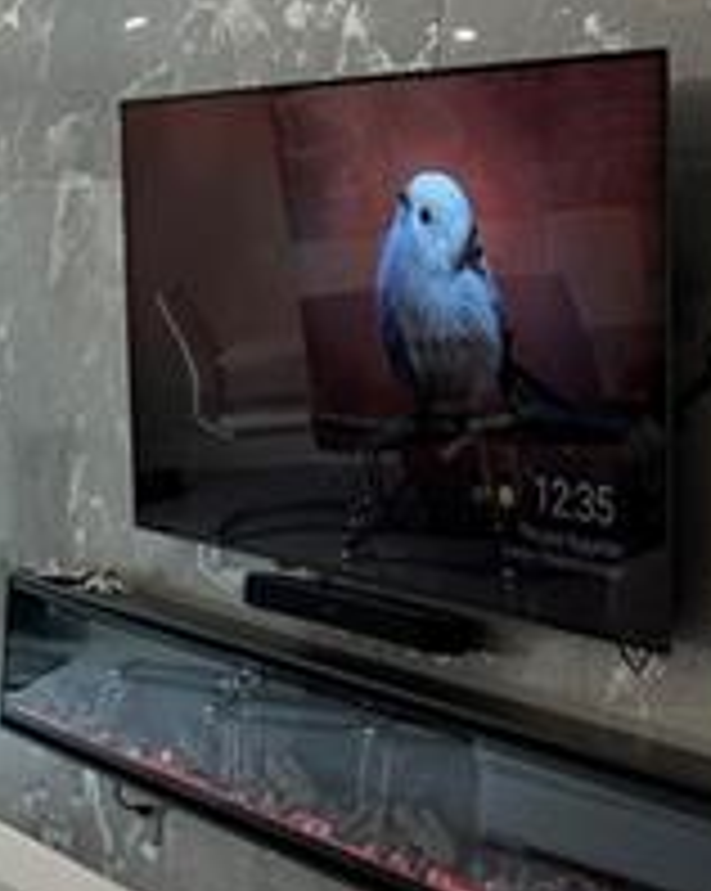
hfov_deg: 15.2
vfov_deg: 21.0
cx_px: -450
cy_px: 486
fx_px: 2397
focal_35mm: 91
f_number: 1.78
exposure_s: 1/120
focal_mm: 6.86
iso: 100
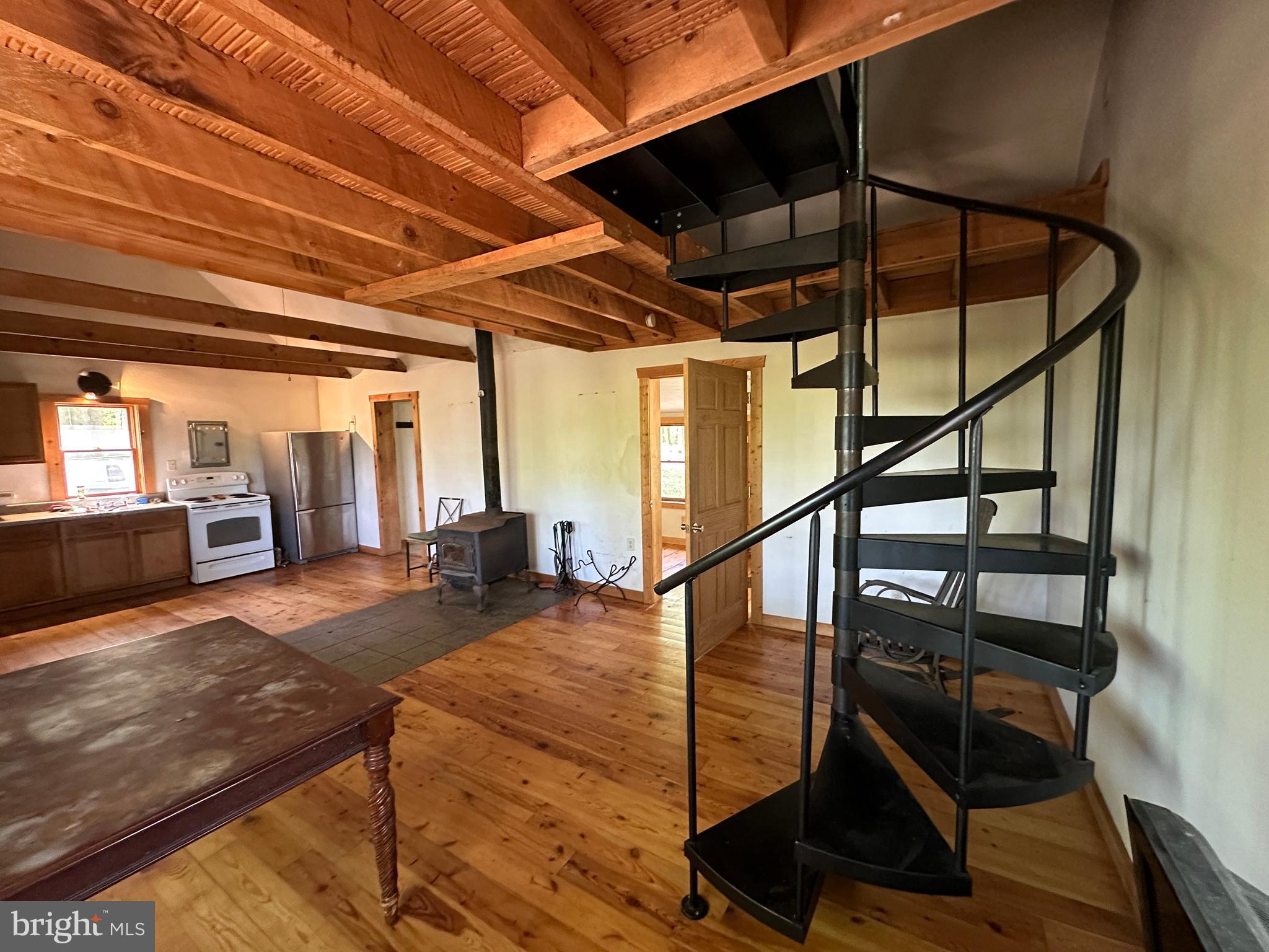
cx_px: 634
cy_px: 476
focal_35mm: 14
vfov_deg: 85.7
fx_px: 513
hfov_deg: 102.1
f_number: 2.2
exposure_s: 1/60
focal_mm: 2.22
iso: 640
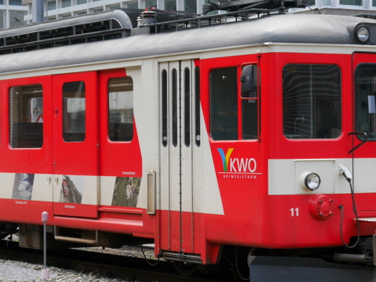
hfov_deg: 15.0
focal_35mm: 131
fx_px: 1422
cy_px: 151
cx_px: 142
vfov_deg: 11.3
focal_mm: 33
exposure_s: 1/160
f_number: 6.3
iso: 160
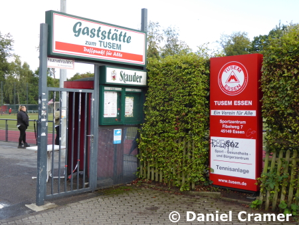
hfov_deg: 42.9
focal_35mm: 44
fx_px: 380
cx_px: 150
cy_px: 112
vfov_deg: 32.9
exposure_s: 1/100
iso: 80
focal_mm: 7.8
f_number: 3.9
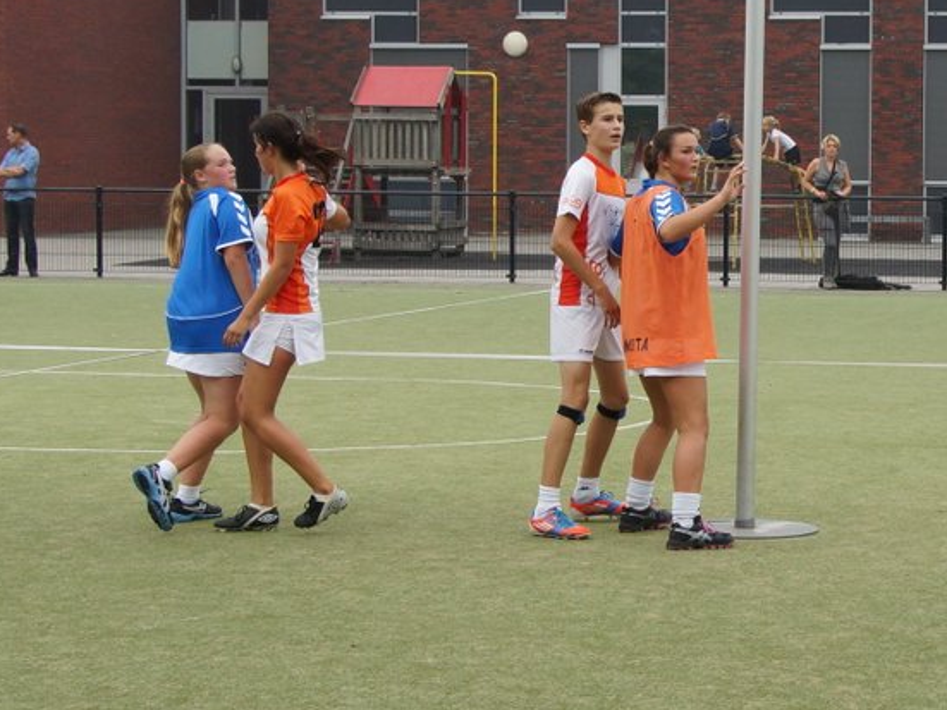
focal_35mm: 75
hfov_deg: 25.9
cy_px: 155
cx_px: 565
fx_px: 2051
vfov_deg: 19.5
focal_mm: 28
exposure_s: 1/800
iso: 400
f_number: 6.3
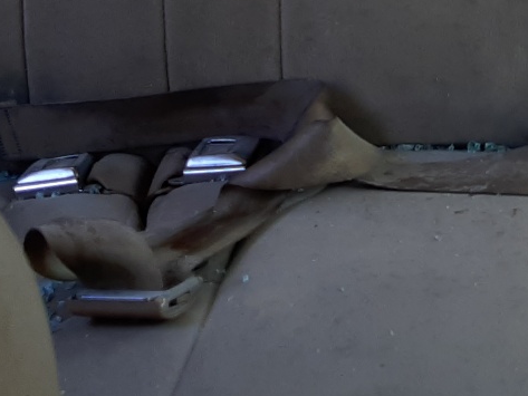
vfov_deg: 15.5
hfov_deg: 21.6
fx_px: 1343
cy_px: -195
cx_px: 507
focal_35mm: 88
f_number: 1.7
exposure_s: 1/244
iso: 40
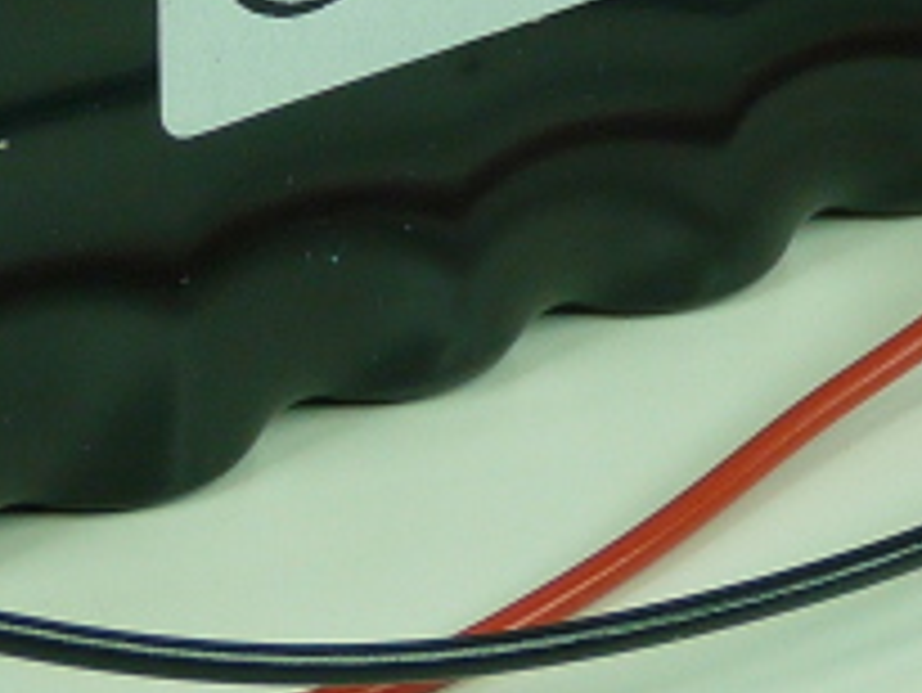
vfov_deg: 6.7
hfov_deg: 8.9
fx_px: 5916
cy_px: -45
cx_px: 283
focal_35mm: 222
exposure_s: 1/80
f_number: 3
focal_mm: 7.1
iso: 100
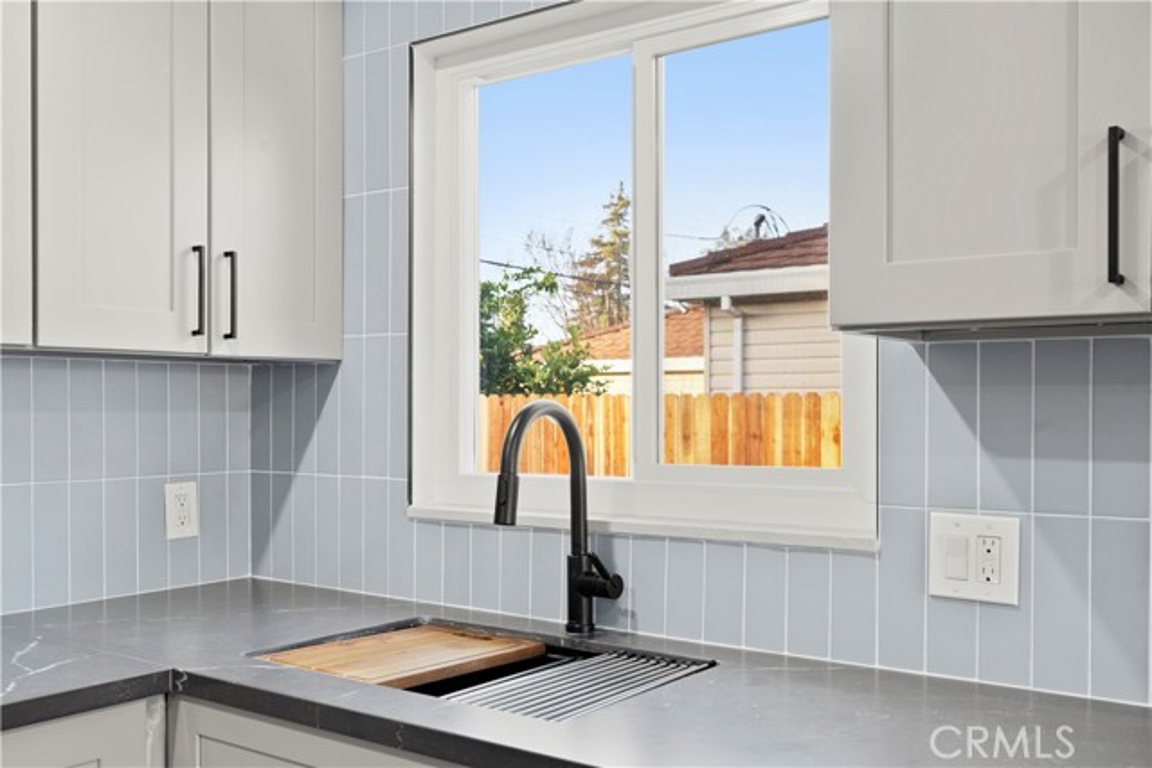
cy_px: 384
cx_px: 576
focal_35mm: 35
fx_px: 1120
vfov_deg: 37.9
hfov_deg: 54.4
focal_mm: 35
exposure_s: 1/2.5
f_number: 8
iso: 320
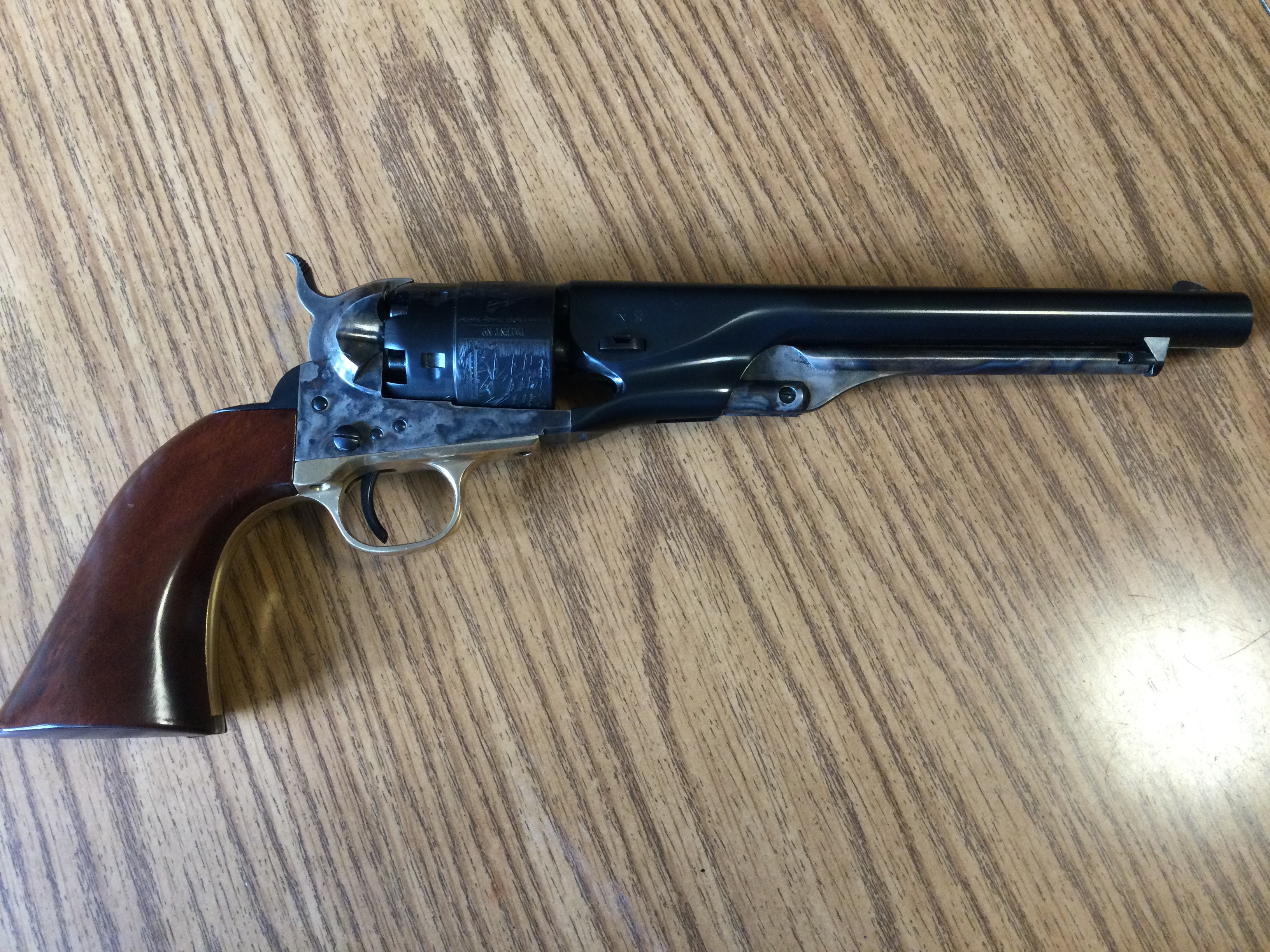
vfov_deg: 45.4
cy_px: 476
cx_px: 635
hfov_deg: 58.4
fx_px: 1137
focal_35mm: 31
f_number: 2.4
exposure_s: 1/30
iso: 125
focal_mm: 3.3
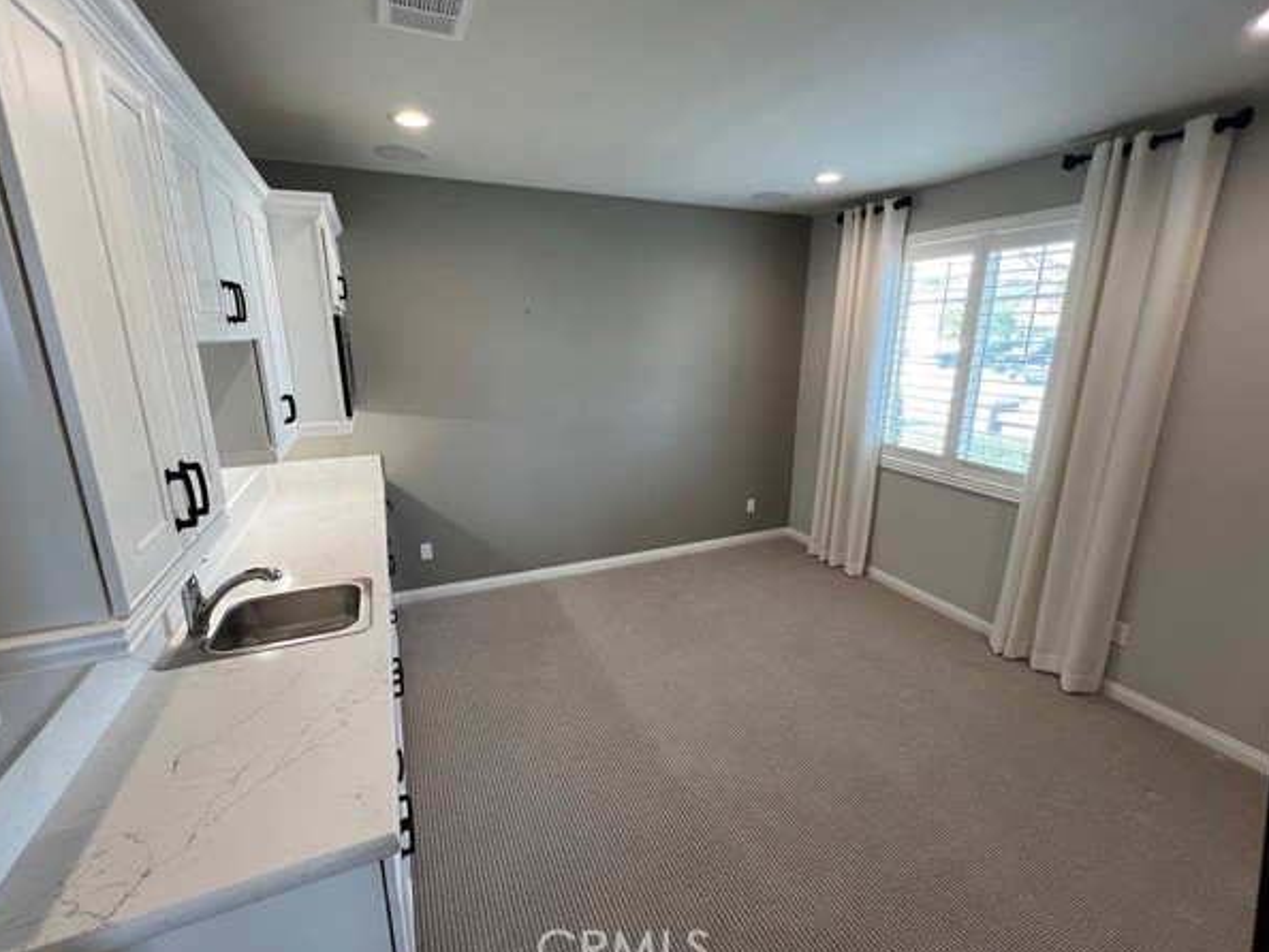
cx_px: 626
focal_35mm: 14
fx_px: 513
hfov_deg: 102.0
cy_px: 467
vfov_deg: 85.7
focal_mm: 1.57
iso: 250
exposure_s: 1/120
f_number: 1.8
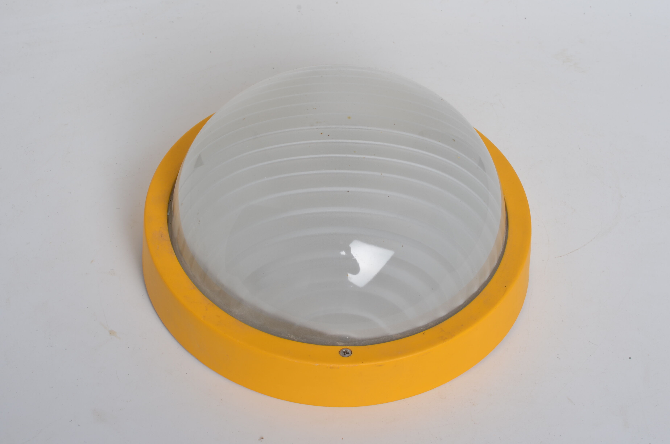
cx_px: 335
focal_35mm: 75
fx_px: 1393
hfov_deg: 27.0
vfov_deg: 18.1
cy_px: 222
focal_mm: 50
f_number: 14
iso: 100
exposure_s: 1/125
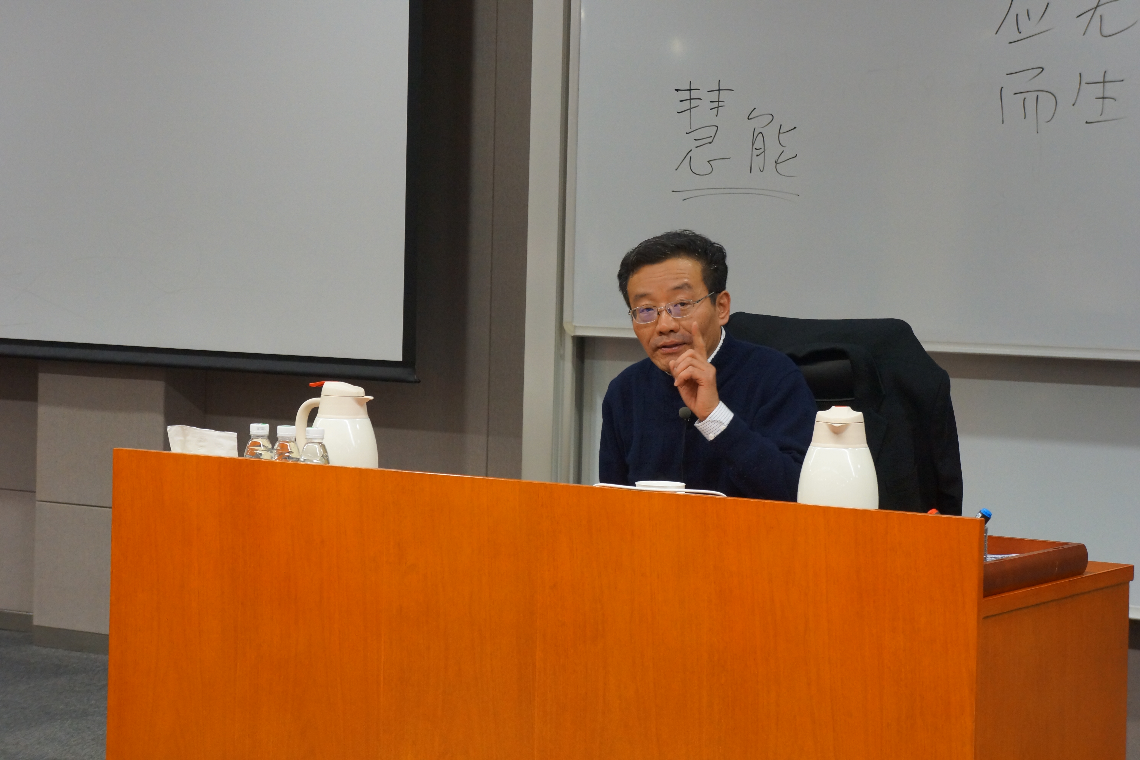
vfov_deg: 16.9
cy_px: 380
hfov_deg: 25.1
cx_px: 570
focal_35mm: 81
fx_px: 2565
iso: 1600
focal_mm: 54
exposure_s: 1/50
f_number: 5.6
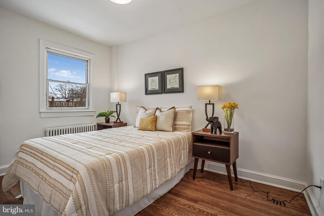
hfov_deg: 95.0
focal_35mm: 16
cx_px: 162
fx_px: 148
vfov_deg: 72.1
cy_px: 108
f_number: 8
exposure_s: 1/40
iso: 500
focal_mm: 11
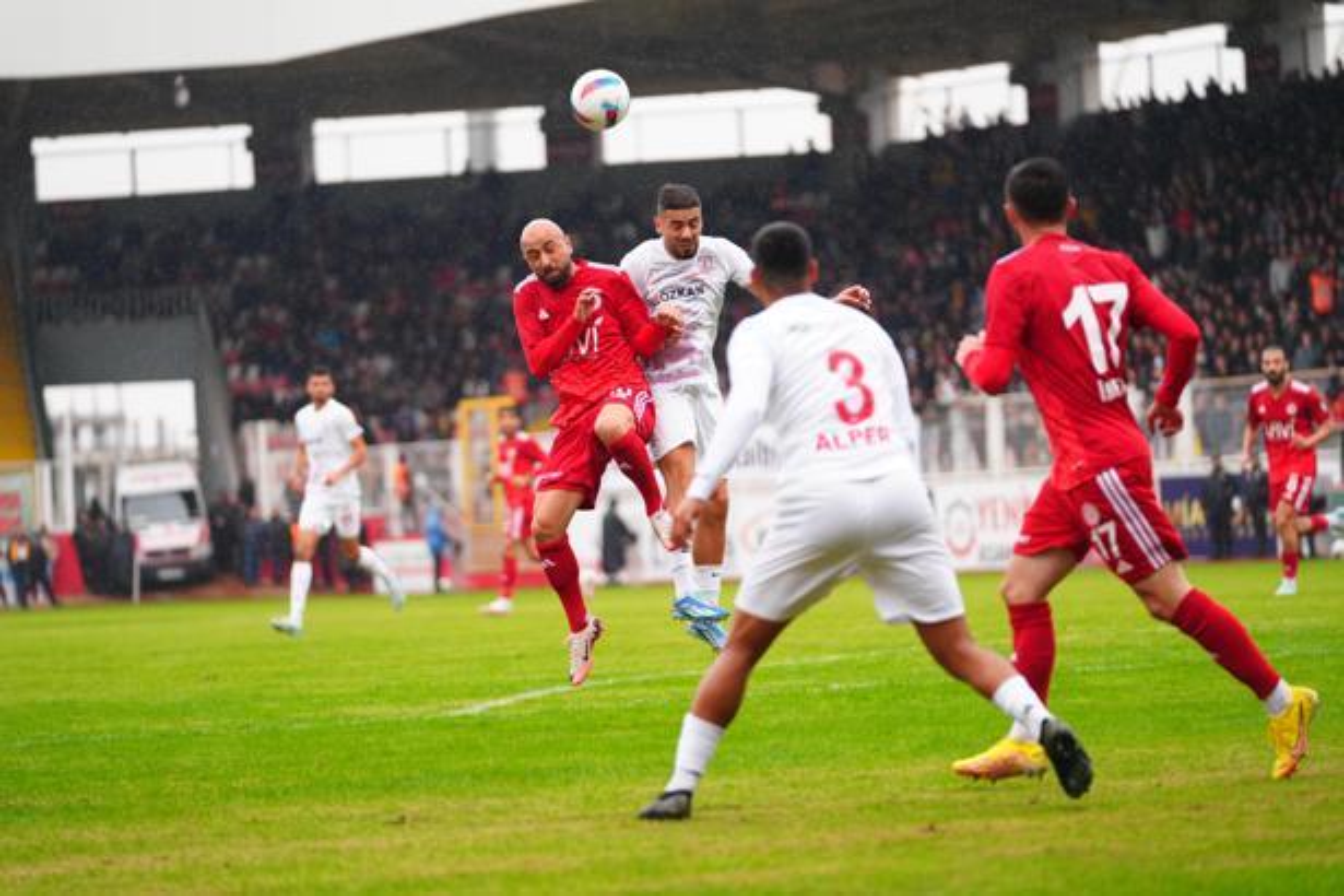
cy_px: 448
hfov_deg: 13.0
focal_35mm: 158
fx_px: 5898
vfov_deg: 8.7
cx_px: 672
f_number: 2.8
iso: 800
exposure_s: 1/1000
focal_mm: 158
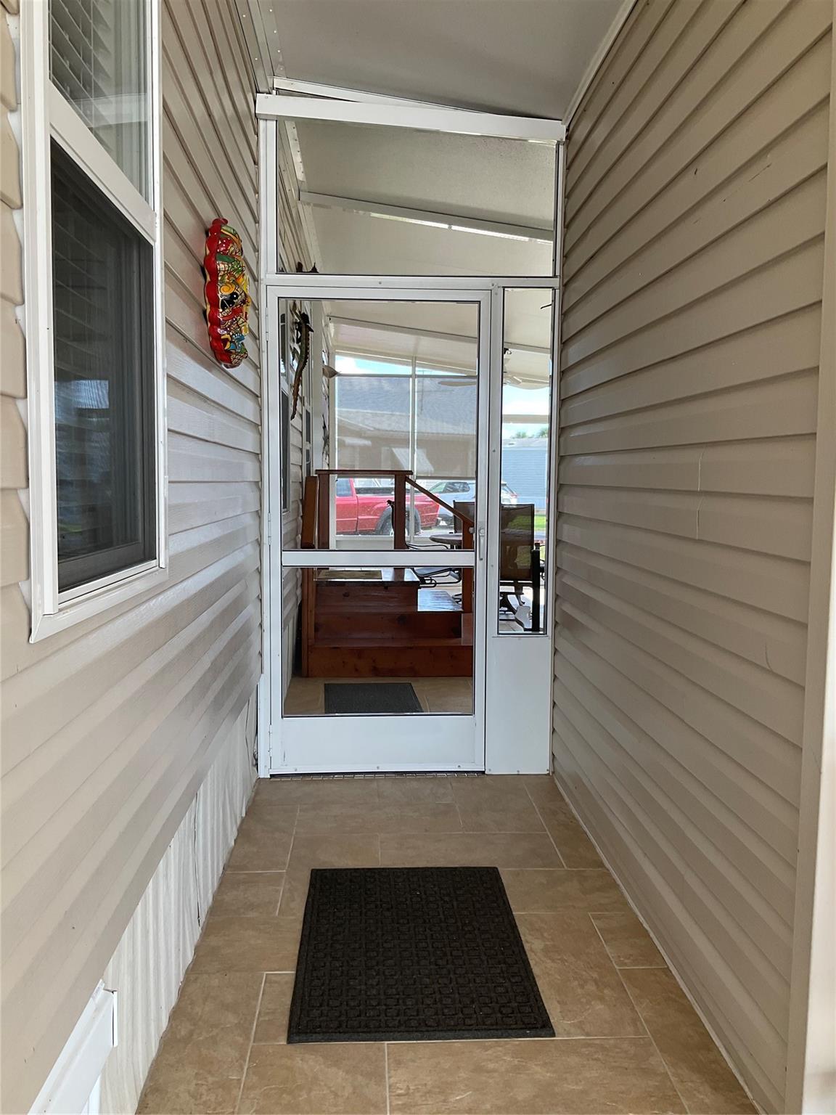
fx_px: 934
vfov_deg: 61.7
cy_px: 558
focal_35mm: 29
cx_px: 418
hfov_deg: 48.2
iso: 25
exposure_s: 1/120
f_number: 1.8
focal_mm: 3
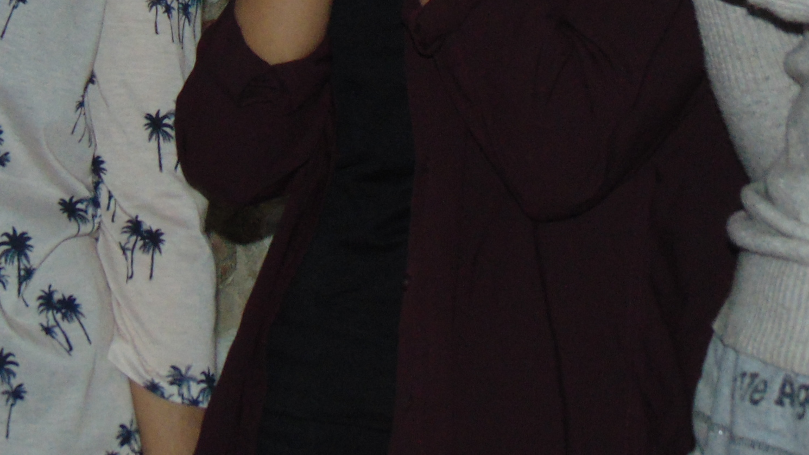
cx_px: 492
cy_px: -243
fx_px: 3432
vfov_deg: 7.4
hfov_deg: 13.4
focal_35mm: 160
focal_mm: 10.8
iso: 400
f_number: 3.6
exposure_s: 1/60
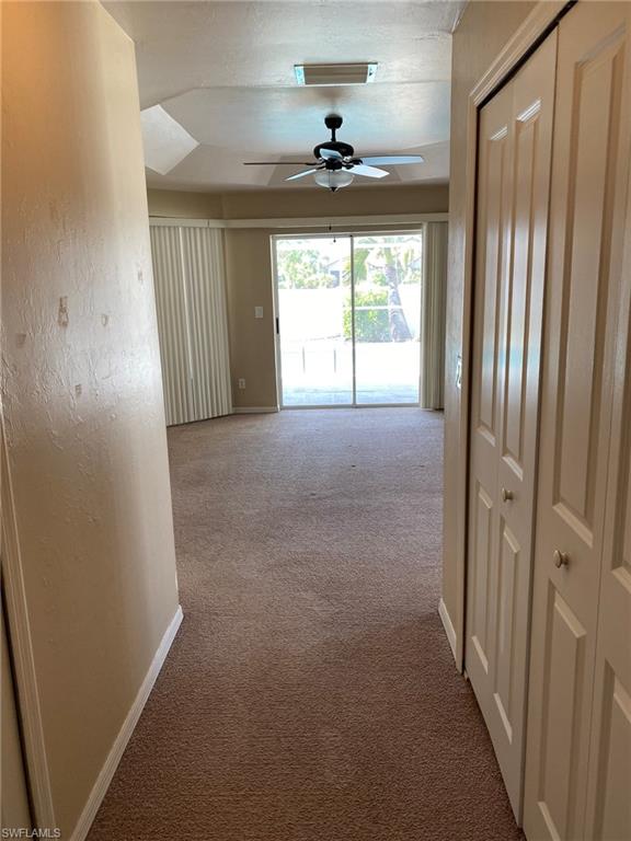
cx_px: 316
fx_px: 632
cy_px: 420
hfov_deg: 53.1
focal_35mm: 26
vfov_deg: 67.3
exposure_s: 1/120
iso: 80
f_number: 1.8
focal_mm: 4.25
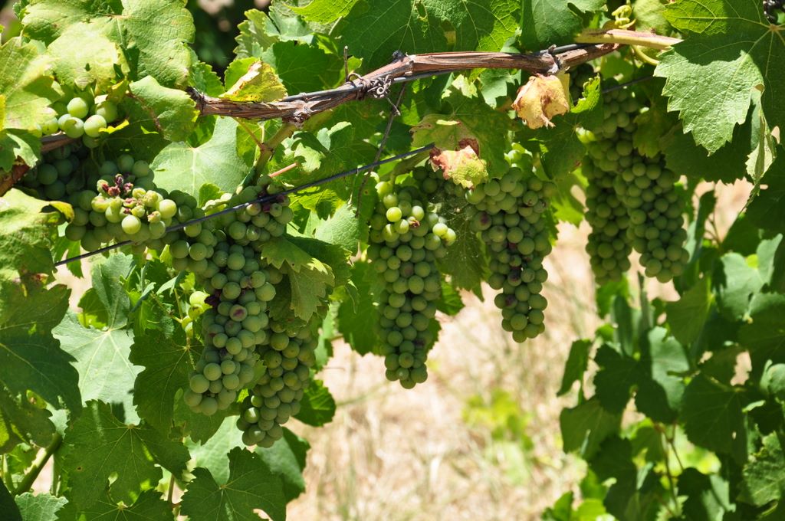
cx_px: 392
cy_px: 260
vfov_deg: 8.7
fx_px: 3430
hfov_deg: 13.1
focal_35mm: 158
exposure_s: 1/200
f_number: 10
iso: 200
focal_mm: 105
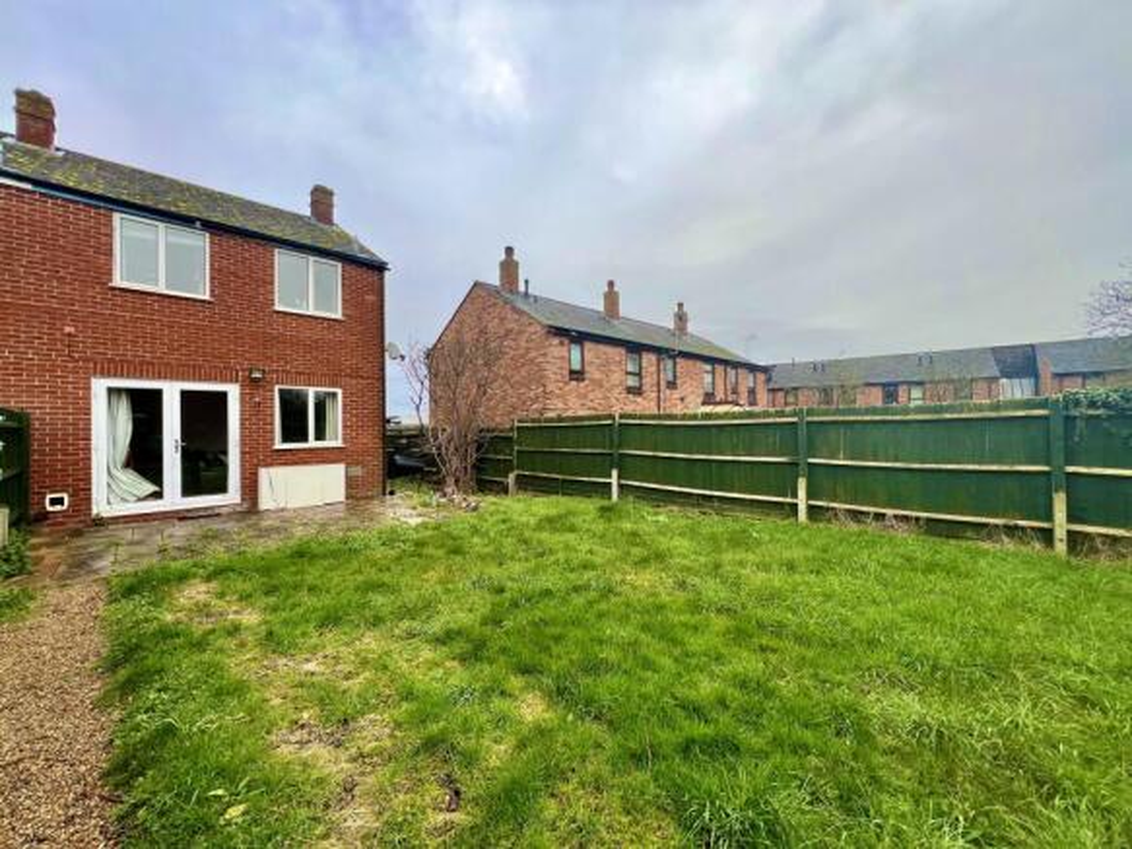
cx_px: 566
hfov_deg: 106.2
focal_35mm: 13
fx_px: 425
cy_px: 424
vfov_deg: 89.9
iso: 32
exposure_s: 1/264
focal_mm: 1.57
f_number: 1.8
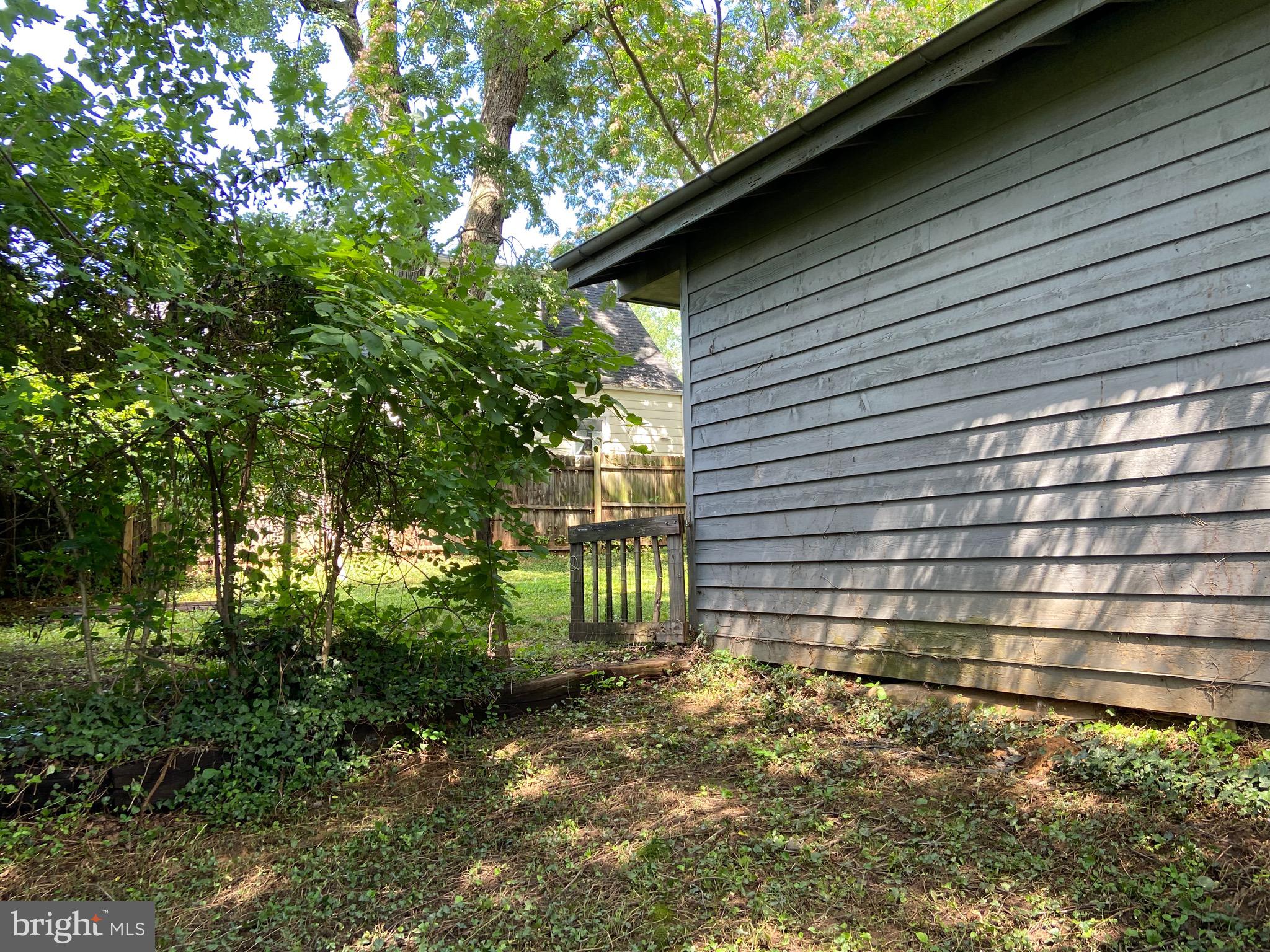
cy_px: 476
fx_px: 954
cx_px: 635
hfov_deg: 67.3
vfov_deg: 53.1
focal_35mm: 26
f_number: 1.8
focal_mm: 4.25
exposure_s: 1/121
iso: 64
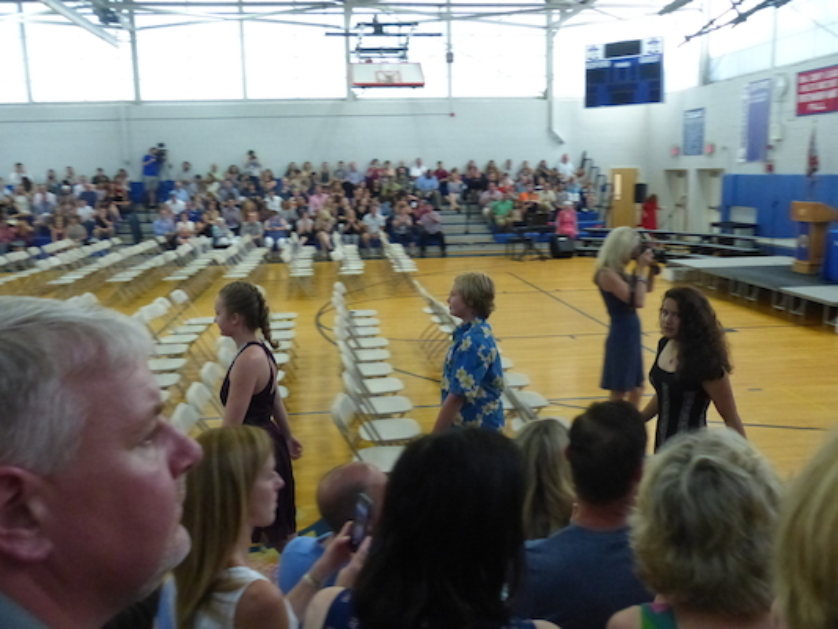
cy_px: 314
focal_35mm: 31
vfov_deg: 45.5
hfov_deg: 58.3
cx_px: 419
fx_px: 751
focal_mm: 5.6
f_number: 2.8
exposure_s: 1/80
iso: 800
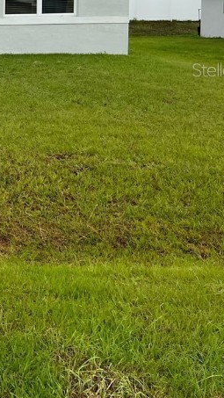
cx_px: -175
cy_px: 69
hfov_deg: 16.0
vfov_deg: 31.8
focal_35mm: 64
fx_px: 675
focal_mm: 5.7
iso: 50
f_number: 1.5
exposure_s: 1/1019
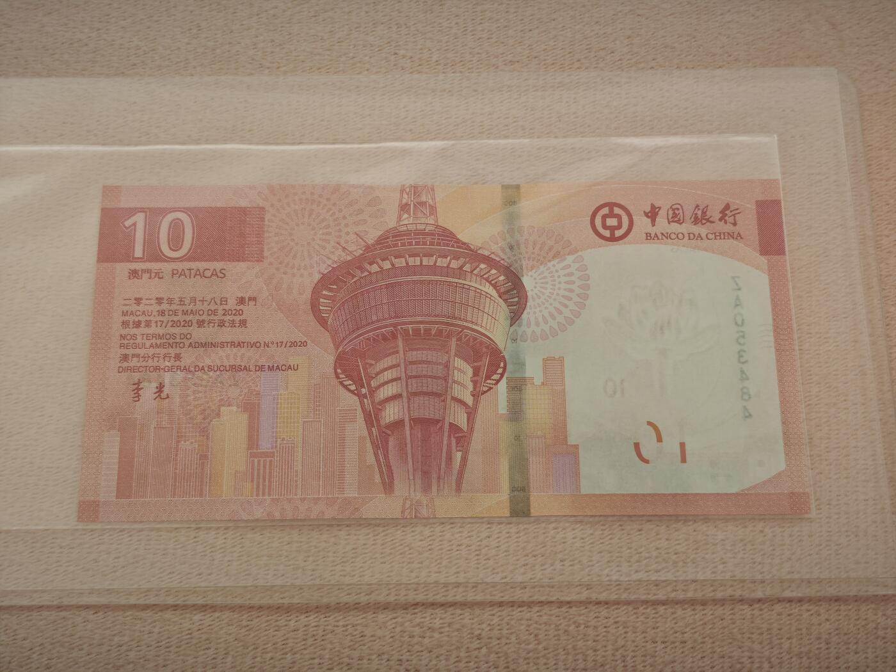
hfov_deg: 38.2
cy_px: 336
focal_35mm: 50
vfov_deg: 29.1
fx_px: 1294
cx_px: 448
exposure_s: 1/100
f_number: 1.63
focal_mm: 5.85
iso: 200
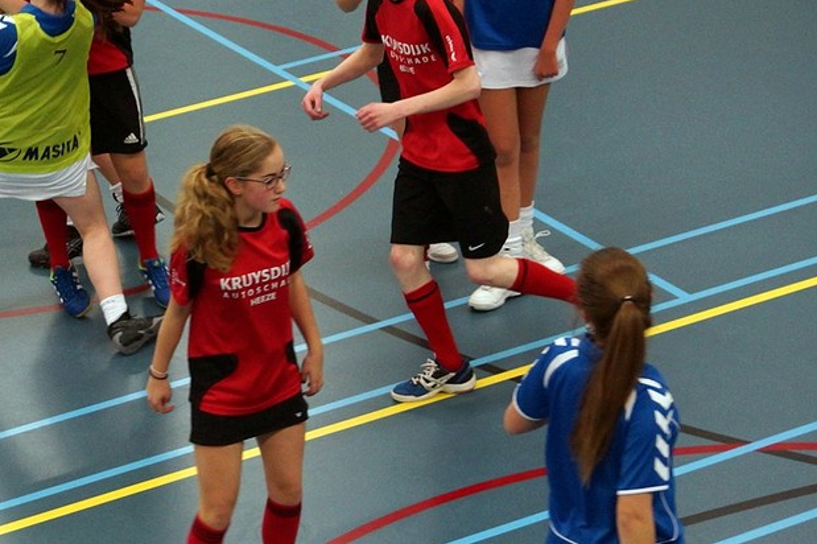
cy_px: 195
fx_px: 1969
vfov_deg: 15.7
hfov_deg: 23.4
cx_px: 325
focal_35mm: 87
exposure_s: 1/250
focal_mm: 35
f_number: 2.8
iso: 800
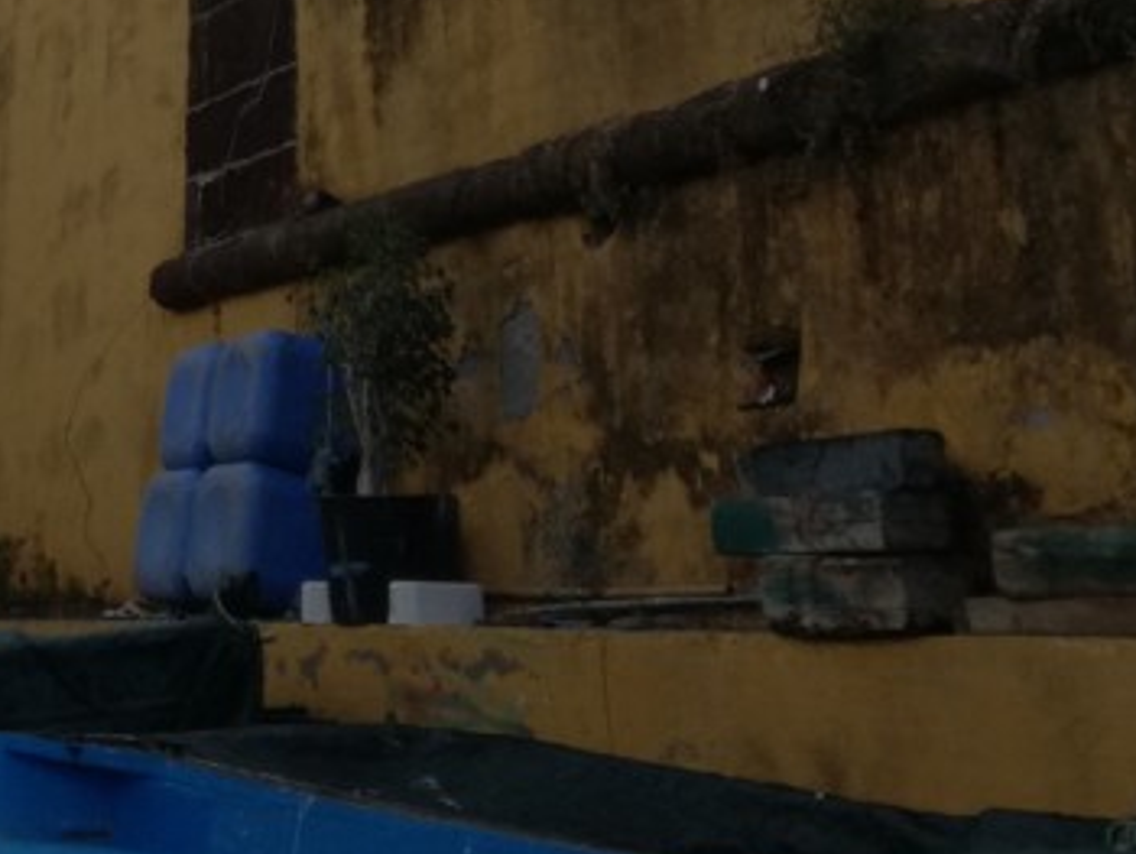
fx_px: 2430
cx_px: -198
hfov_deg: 24.1
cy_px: -182
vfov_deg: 18.8
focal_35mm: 74
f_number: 2
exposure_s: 1/1905
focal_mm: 3.79
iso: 50
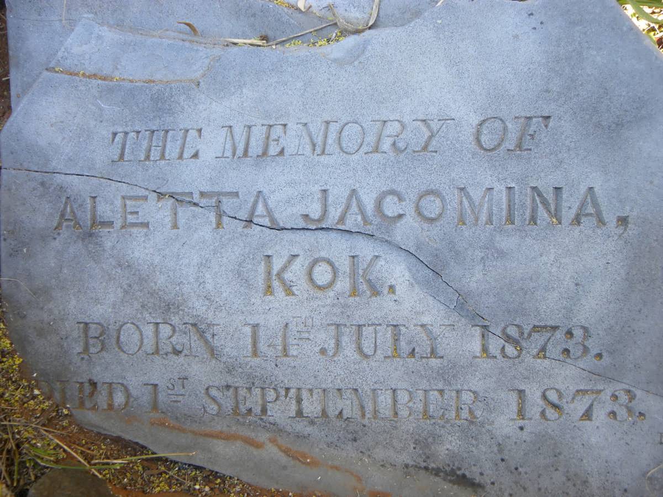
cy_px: 248
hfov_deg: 61.7
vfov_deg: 48.2
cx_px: 332
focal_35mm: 29
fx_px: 555
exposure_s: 1/59.8
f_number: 2.8
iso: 96
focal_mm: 5.2
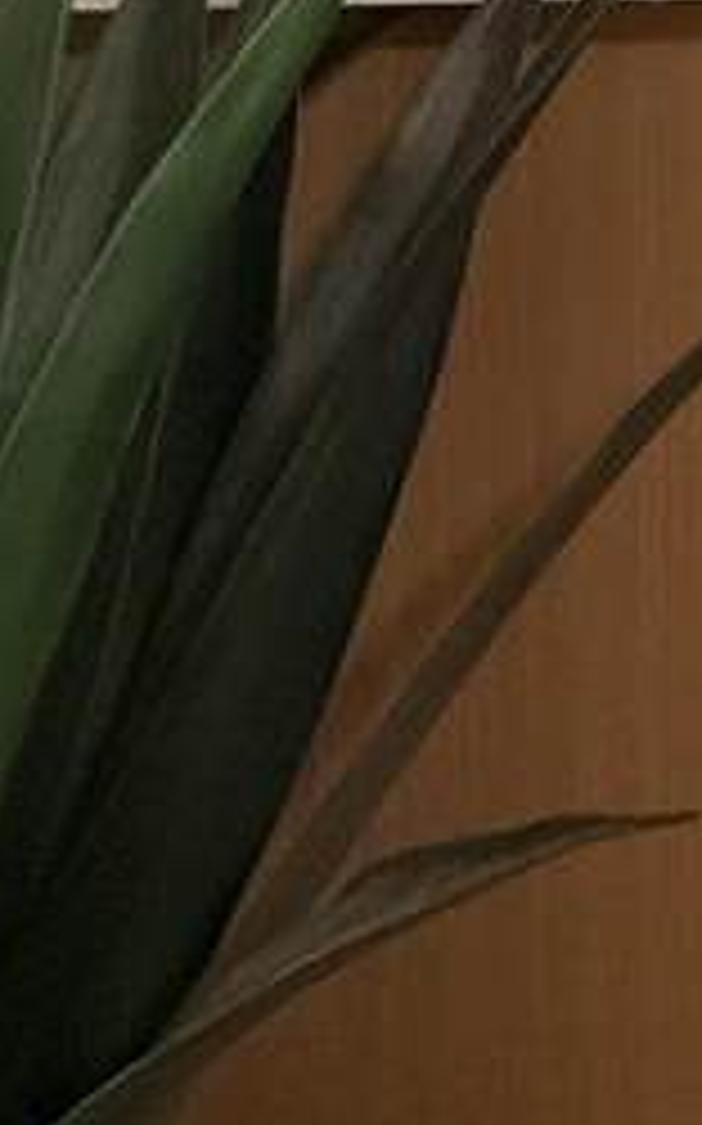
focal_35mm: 57
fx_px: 1747
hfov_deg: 16.1
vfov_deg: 25.7
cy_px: -598
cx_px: 1498
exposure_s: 1/60
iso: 320
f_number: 2.2
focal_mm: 2.22
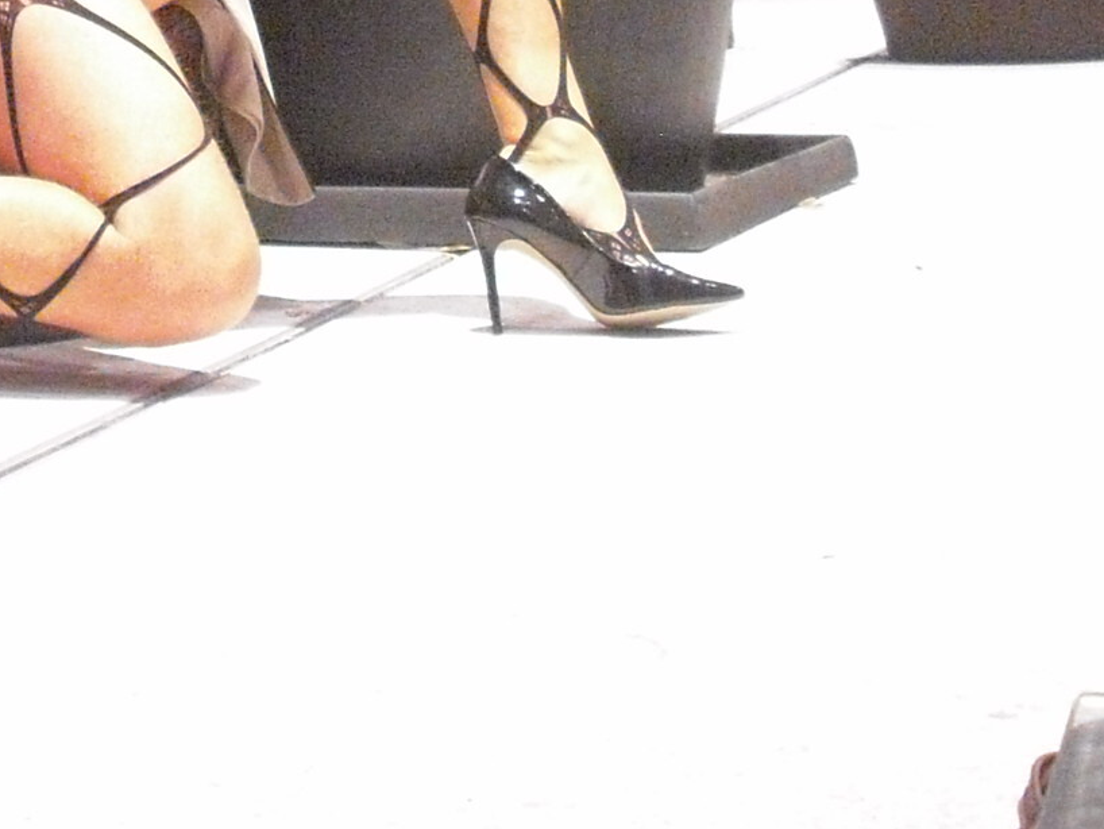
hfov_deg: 18.3
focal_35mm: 107
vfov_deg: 13.4
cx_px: 329
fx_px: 3414
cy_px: -217
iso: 800
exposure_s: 1/15
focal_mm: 6.2
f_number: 2.8
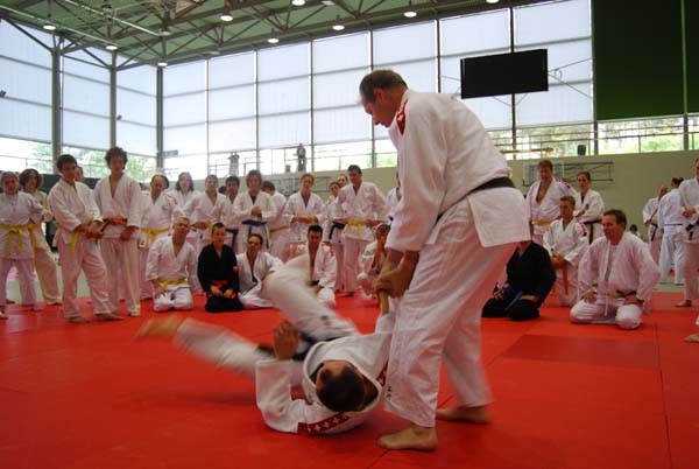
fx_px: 583
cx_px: 350
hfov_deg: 61.9
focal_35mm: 30
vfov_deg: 43.7
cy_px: 234
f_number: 3.8
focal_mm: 20
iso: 200
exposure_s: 1/40
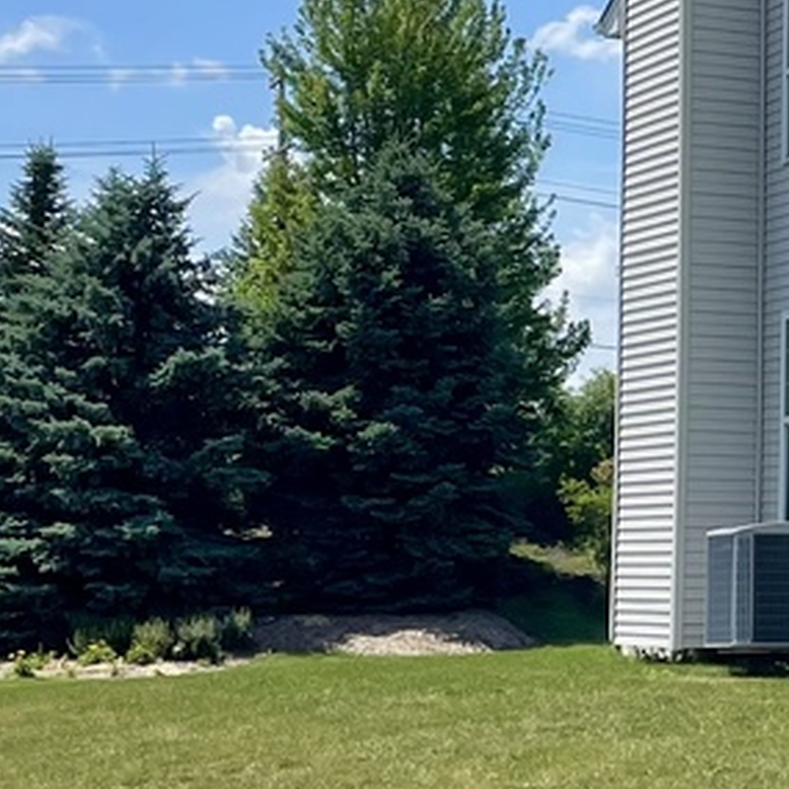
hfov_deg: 13.9
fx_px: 2991
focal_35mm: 116
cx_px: 1254
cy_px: 352
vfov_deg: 15.0
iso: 32
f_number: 1.6
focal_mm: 4.2
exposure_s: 1/3610
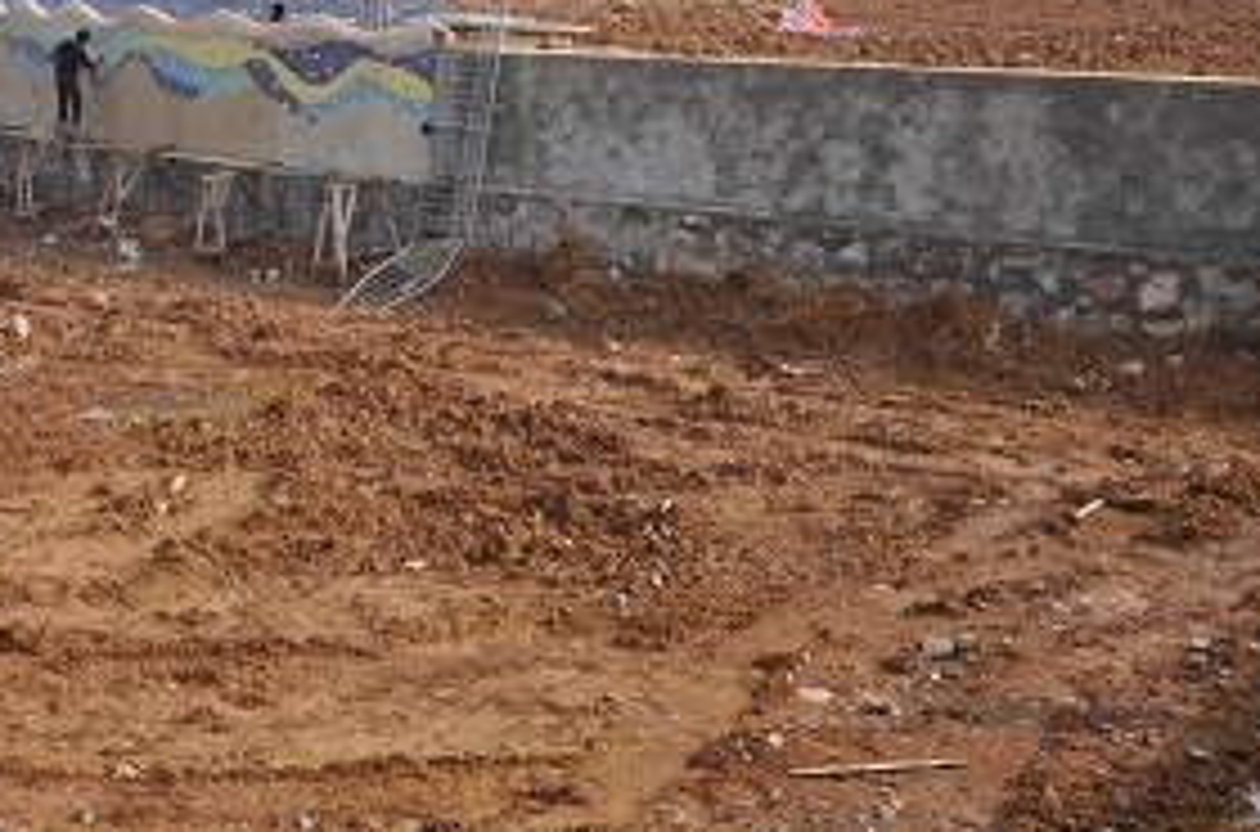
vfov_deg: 21.2
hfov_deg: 30.9
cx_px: 117
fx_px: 2163
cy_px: 61
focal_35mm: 62
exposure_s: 1/640
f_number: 5.6
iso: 200
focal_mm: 21
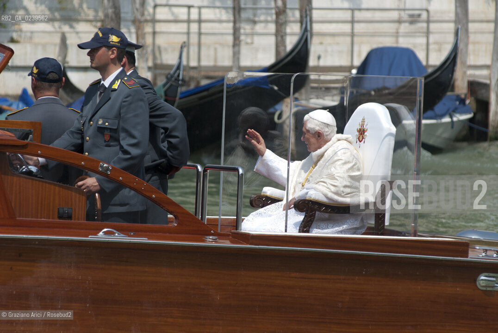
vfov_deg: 4.6
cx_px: 249
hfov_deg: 6.9
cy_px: 166
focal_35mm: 300
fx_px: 4154
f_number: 6.3
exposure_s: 1/1250
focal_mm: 200
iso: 200
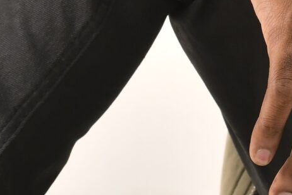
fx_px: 5612
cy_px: -278
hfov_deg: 3.0
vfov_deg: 2.0
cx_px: 692
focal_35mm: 692
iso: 125
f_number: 9
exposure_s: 1/200
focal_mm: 125
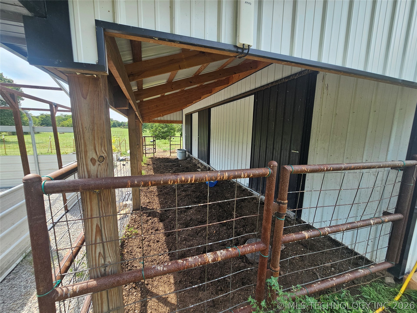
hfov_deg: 106.2
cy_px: 156
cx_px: 208
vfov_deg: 89.9
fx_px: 157
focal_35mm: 13
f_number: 2.2
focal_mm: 2.2
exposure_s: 1/368
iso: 50
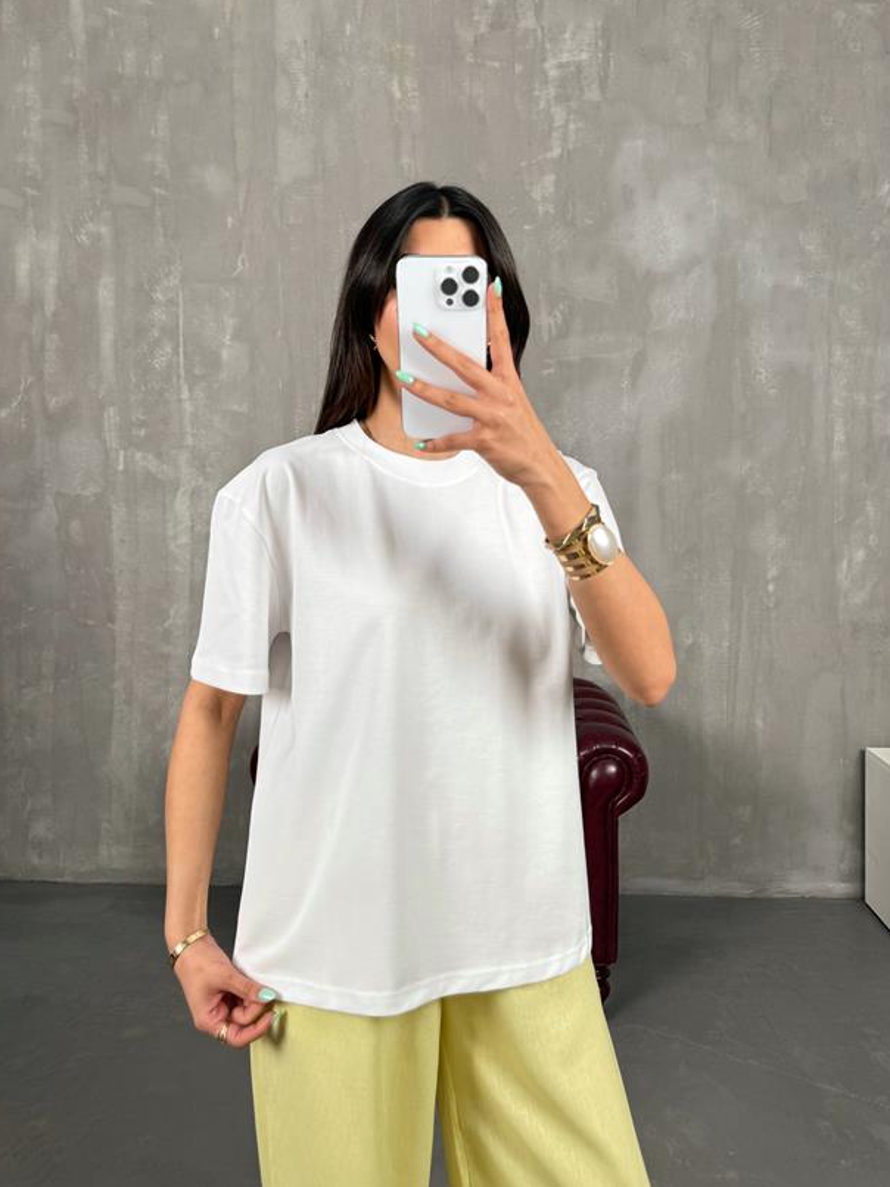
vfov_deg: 63.2
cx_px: 456
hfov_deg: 49.7
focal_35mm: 28
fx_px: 960
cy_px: 520
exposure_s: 1/121
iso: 80
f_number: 1.78
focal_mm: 6.76
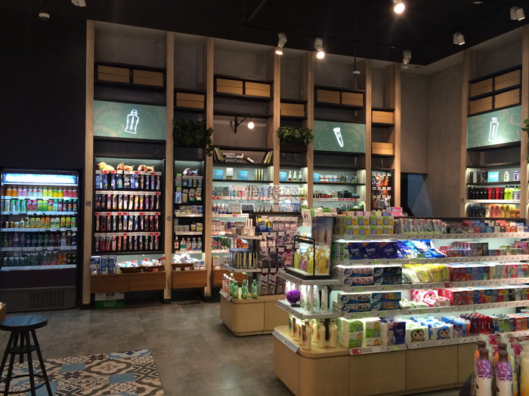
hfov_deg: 60.0
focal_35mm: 30
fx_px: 458
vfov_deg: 46.8
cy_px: 198
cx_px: 264
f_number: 2.2
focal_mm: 4.12
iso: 64
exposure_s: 1/30
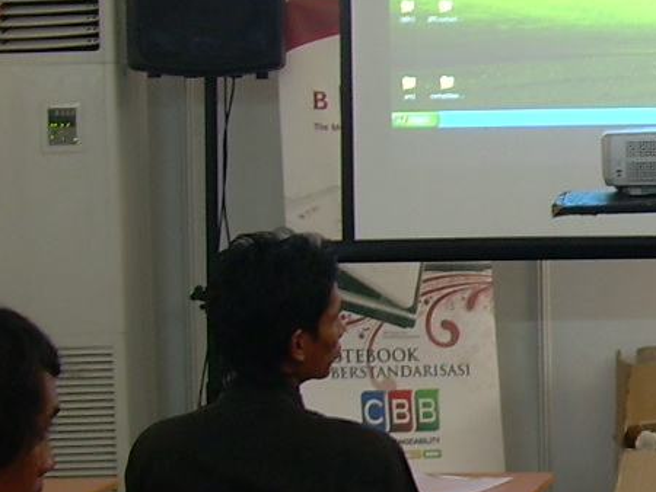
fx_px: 2560
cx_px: 968
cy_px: 285
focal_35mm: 135
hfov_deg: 13.8
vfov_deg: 11.0
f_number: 2.8
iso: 50
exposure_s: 1/8
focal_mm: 6.3
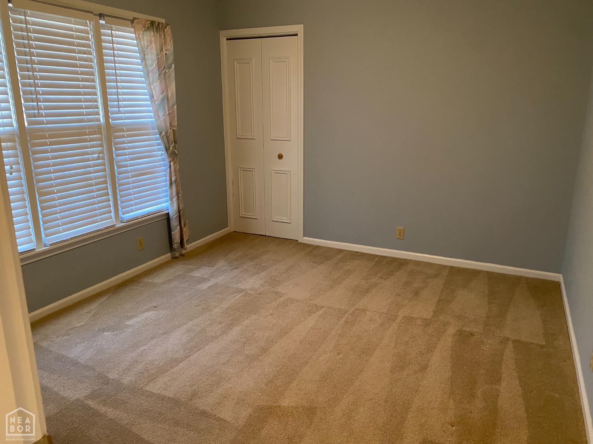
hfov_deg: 67.3
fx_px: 445
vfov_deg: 53.1
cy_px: 222
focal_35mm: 26
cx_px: 296
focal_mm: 4.25
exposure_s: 1/60
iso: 320
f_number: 1.8
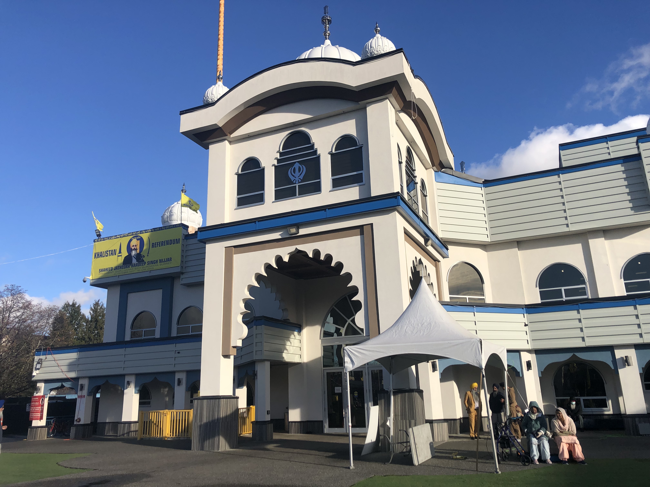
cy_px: 244
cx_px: 325
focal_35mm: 28
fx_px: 526
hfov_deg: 63.4
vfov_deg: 49.7
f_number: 1.8
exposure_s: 1/1845
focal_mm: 3.99
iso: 20
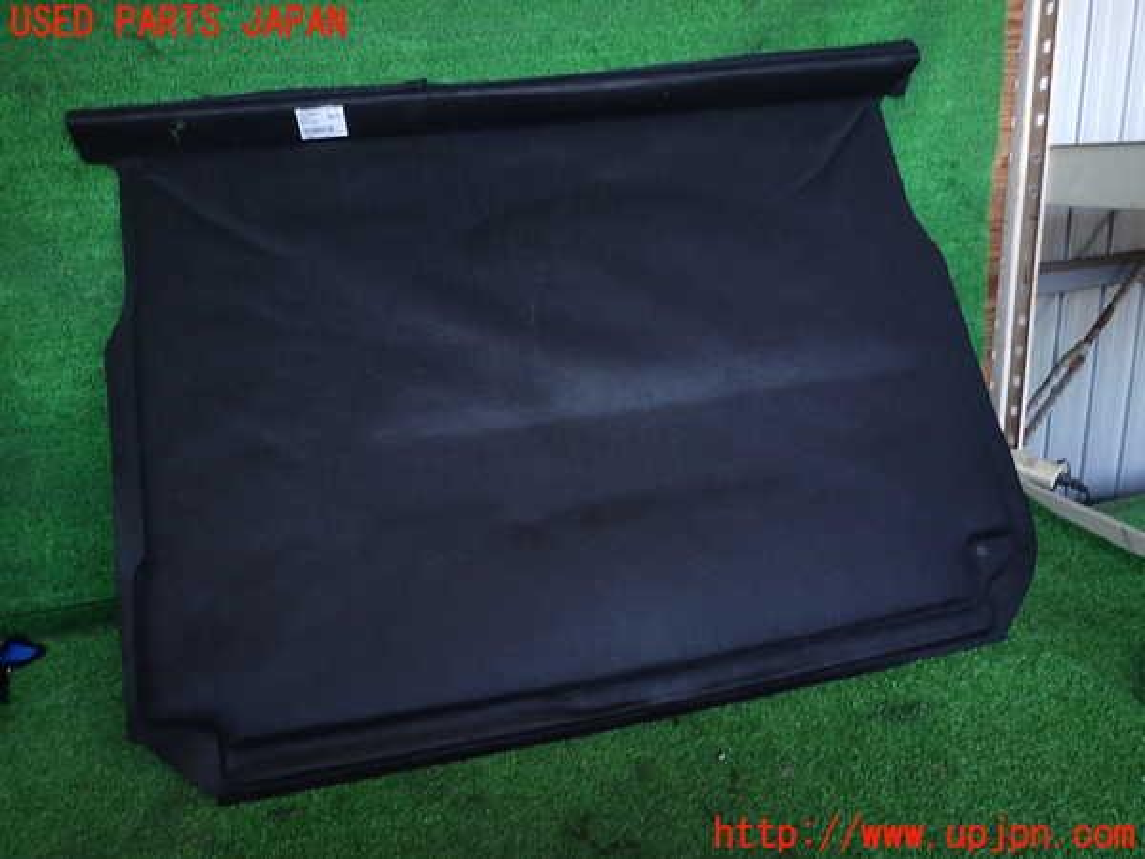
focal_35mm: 25
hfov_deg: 69.4
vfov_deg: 54.9
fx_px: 827
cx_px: 572
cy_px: 430
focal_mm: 4.5
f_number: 2
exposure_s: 1/60
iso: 100
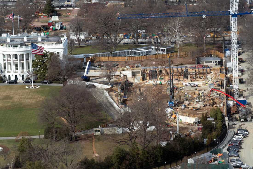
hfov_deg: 9.0
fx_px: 1609
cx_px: 126
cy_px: 84
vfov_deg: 6.0
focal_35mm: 229
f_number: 7.1
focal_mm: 229
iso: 100
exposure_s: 1/400
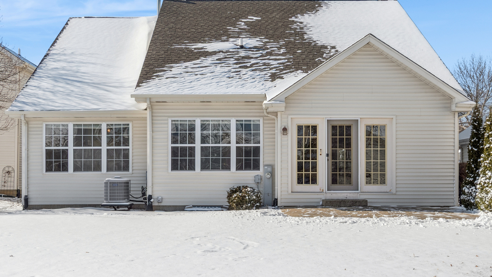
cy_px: 148
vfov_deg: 28.3
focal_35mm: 42
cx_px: 274
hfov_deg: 48.3
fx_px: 548
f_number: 8
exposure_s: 1/800
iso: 320
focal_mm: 20
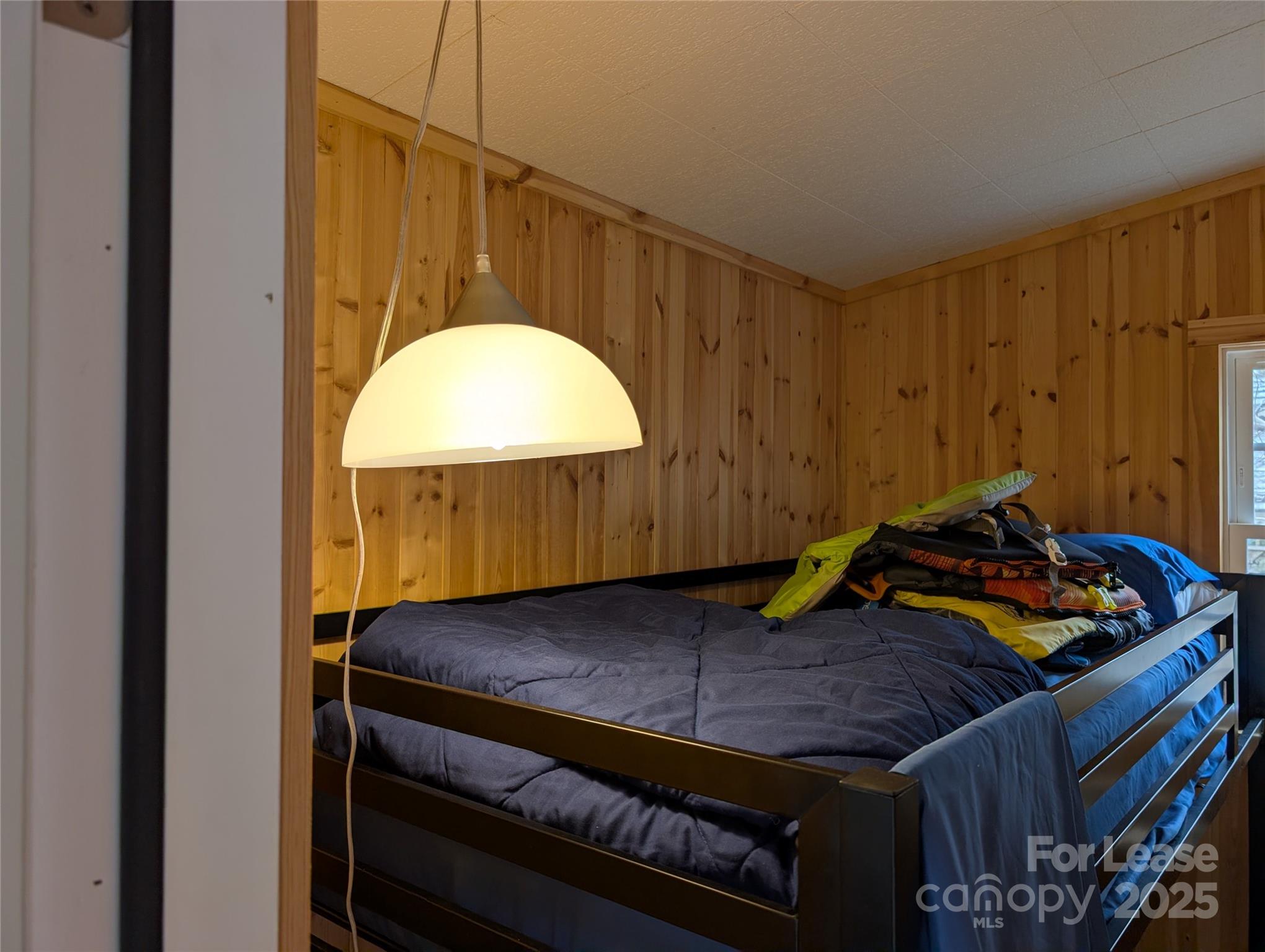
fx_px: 878
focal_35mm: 24
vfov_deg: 56.9
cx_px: 632
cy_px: 476
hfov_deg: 71.5
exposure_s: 1/45
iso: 22
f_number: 1.68
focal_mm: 6.9
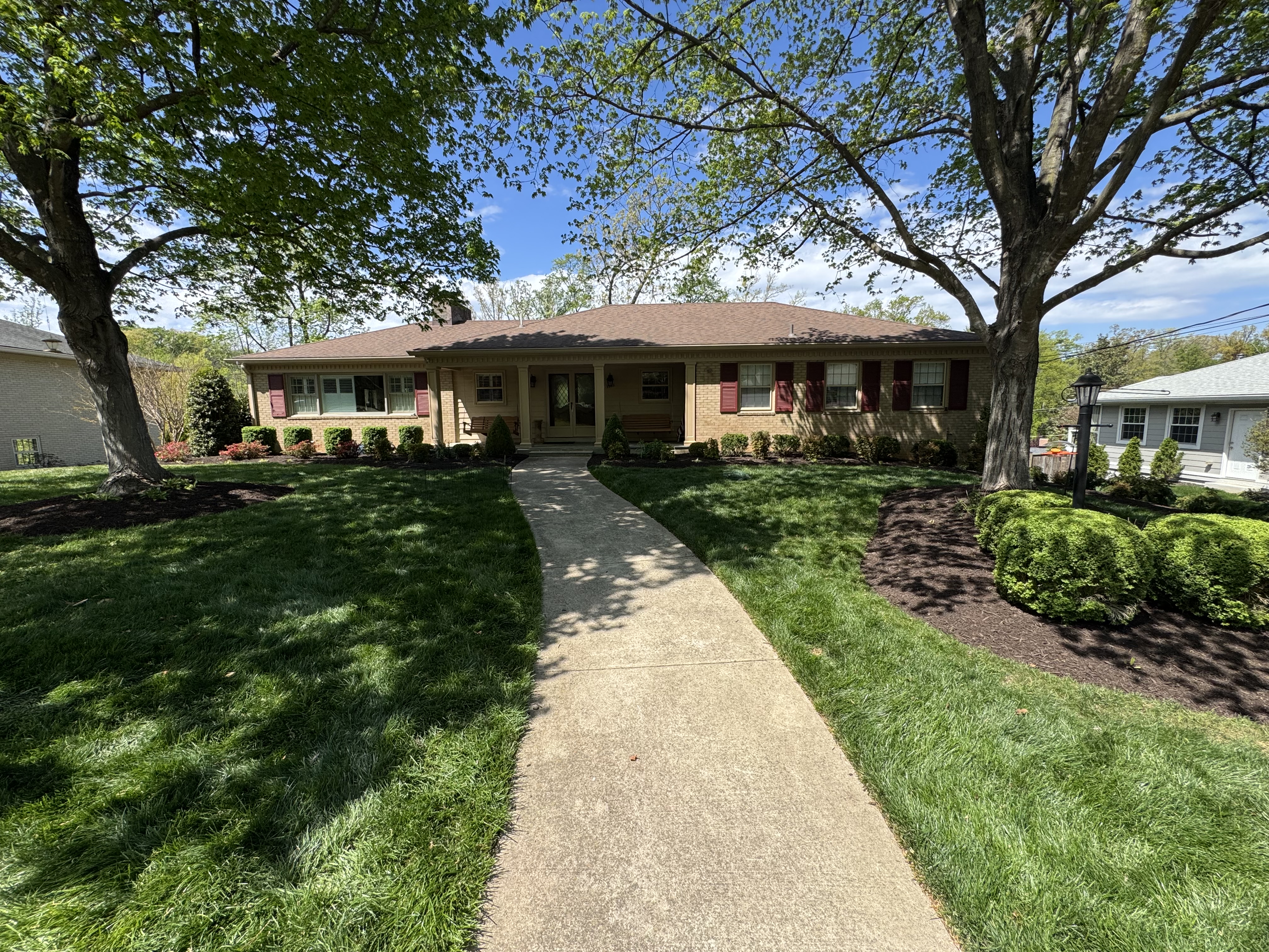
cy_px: 476
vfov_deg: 85.7
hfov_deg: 102.1
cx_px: 634
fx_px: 513
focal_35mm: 14
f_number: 2.2
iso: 50
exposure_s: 1/944
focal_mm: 2.22
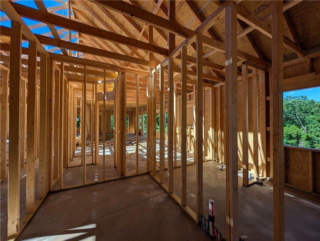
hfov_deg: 110.5
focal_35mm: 12
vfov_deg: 94.6
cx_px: 160
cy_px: 120
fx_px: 111
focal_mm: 2.02
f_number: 1.7
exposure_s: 1/1541
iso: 49
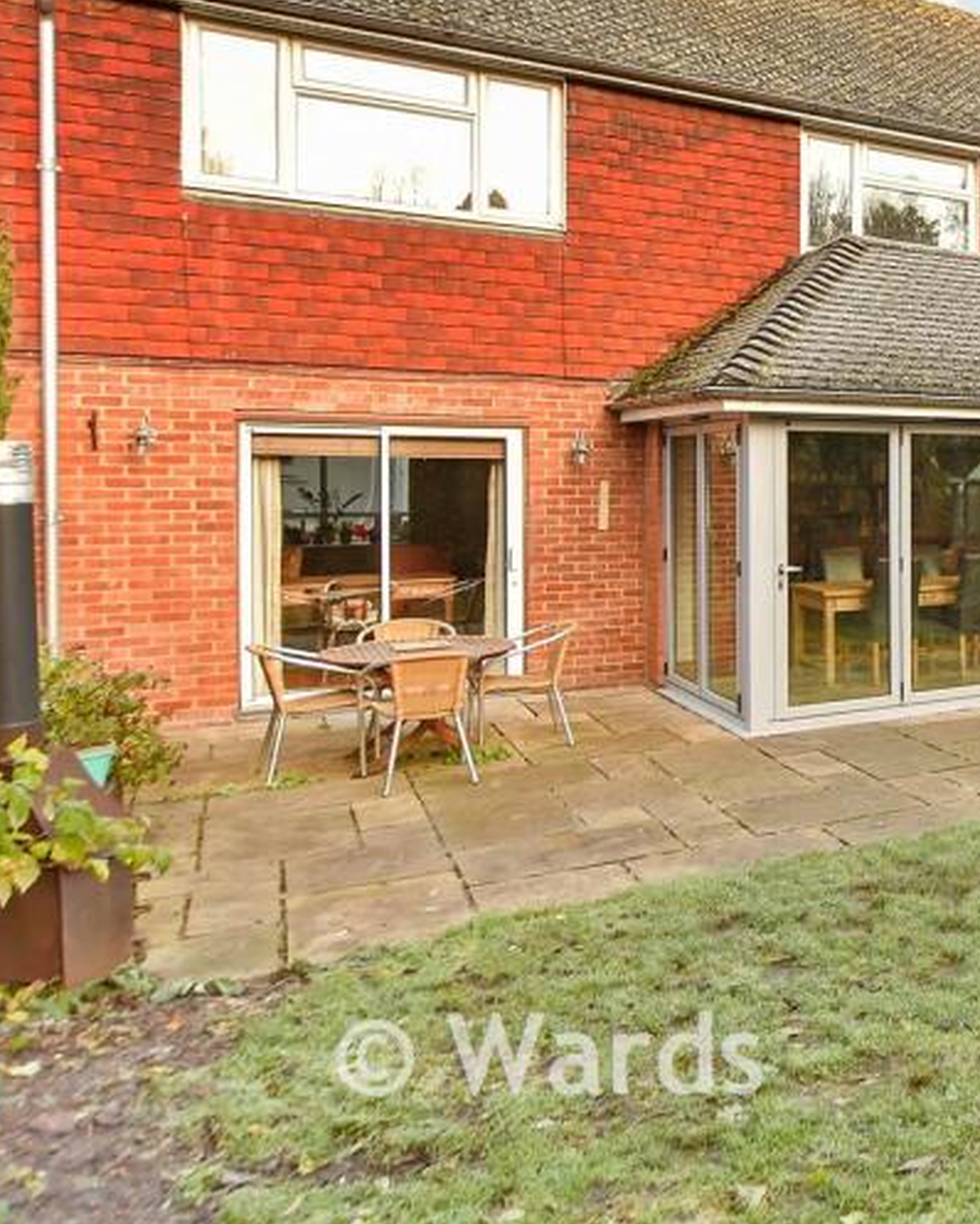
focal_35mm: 29
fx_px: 1051
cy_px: 479
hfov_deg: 38.3
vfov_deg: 59.8
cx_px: 1155
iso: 640
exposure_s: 1/100
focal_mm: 10
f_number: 5
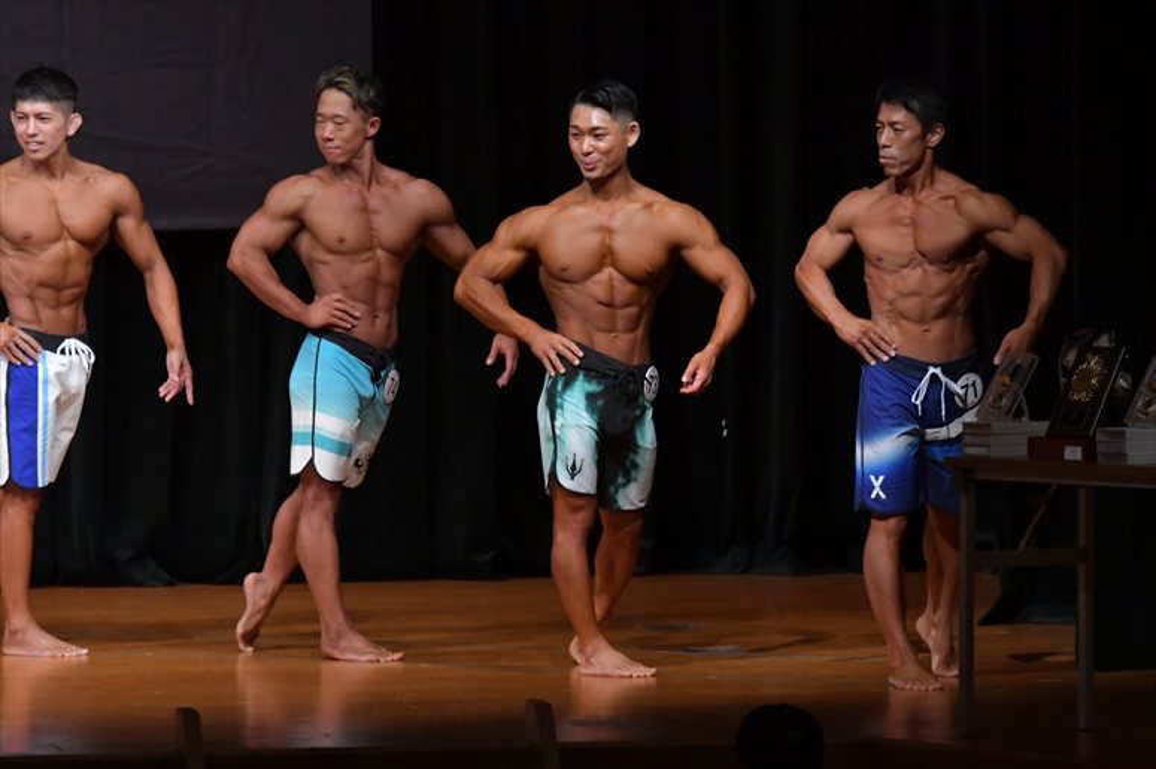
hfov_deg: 8.1
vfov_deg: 5.4
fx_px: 8184
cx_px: 578
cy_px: 384
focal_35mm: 255
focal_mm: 170
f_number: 5.6
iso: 5000
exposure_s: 1/400
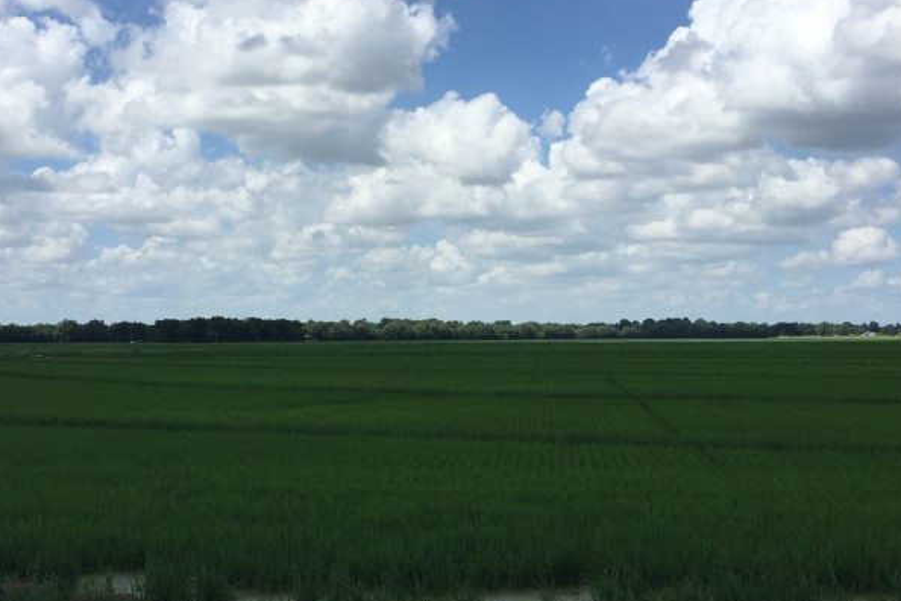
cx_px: 434
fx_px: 1301
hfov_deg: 38.2
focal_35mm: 52
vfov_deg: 26.0
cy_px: 345
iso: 32
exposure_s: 1/3300
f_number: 2.2
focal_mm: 4.15
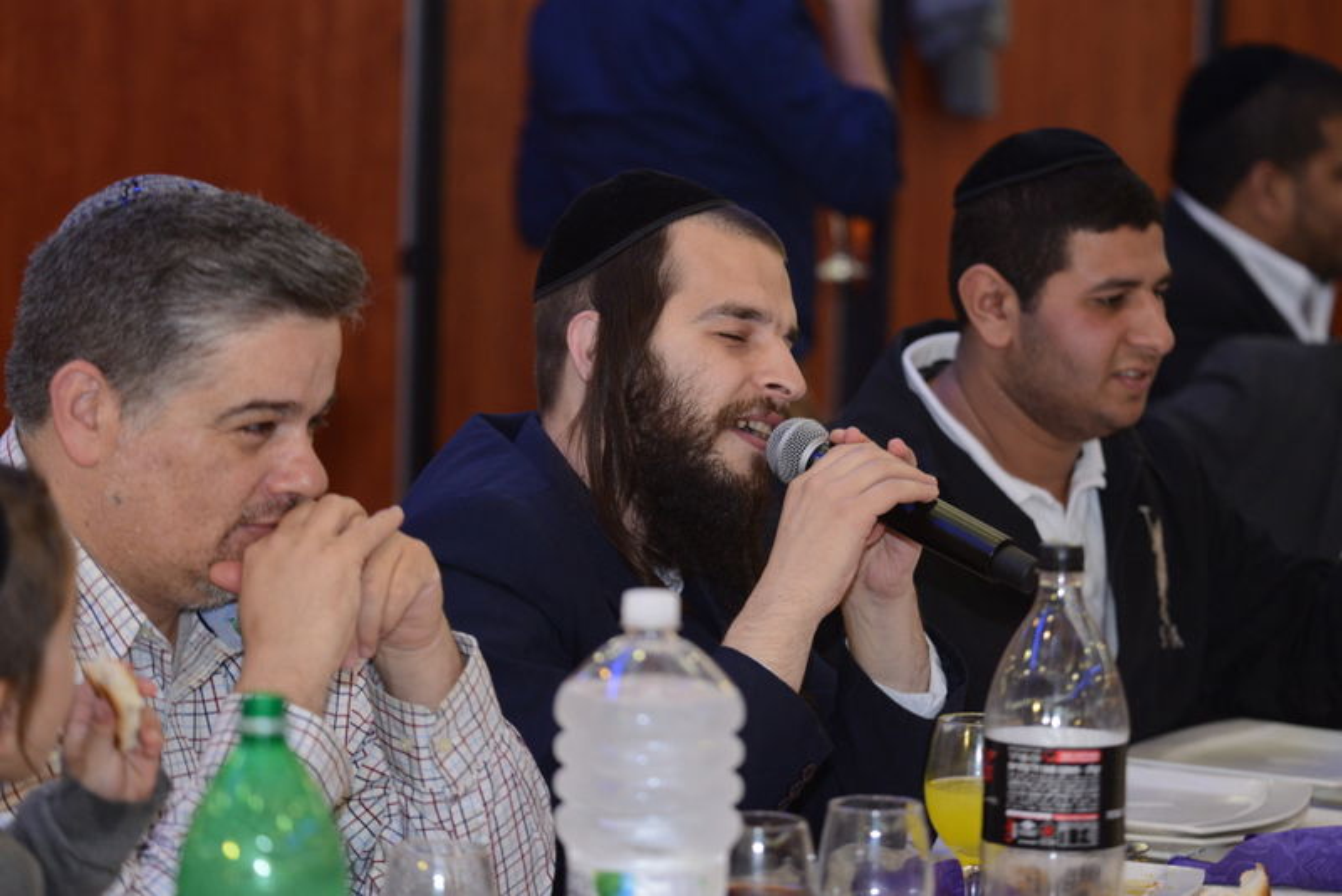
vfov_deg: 10.2
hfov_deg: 15.2
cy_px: 448
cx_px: 671
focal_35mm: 135
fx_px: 5034
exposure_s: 1/160
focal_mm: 135
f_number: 4
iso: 1600
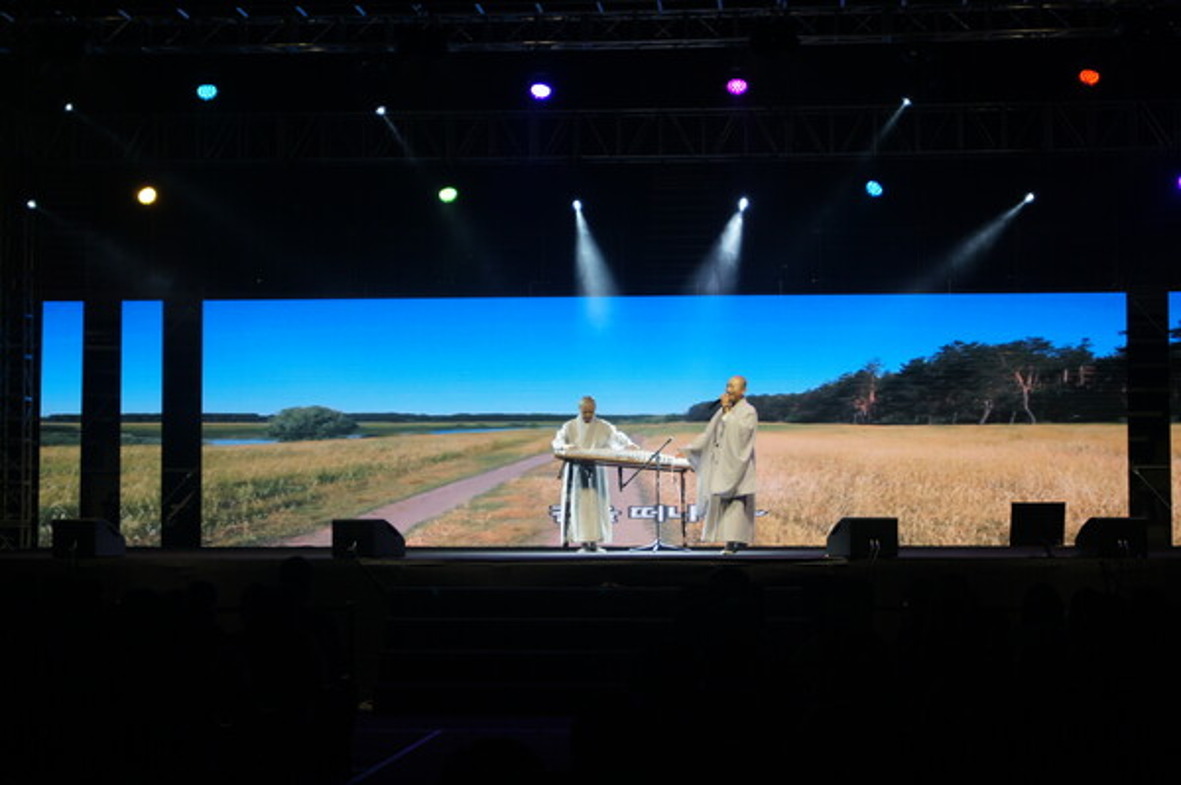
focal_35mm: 82
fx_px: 2704
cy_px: 392
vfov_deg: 16.5
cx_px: 590
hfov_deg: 24.6
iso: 500
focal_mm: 55
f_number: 5.6
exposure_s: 1/100
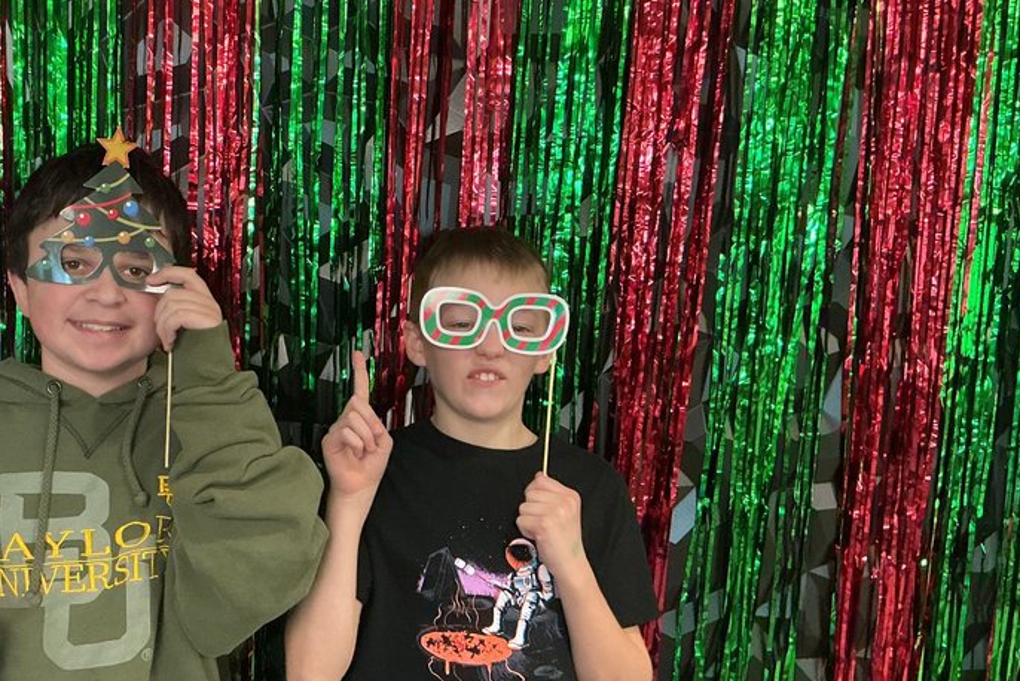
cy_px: 387
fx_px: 1275
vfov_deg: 29.9
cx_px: 274
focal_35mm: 45
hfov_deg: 42.4
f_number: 1.8
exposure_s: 1/60
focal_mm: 3
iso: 250
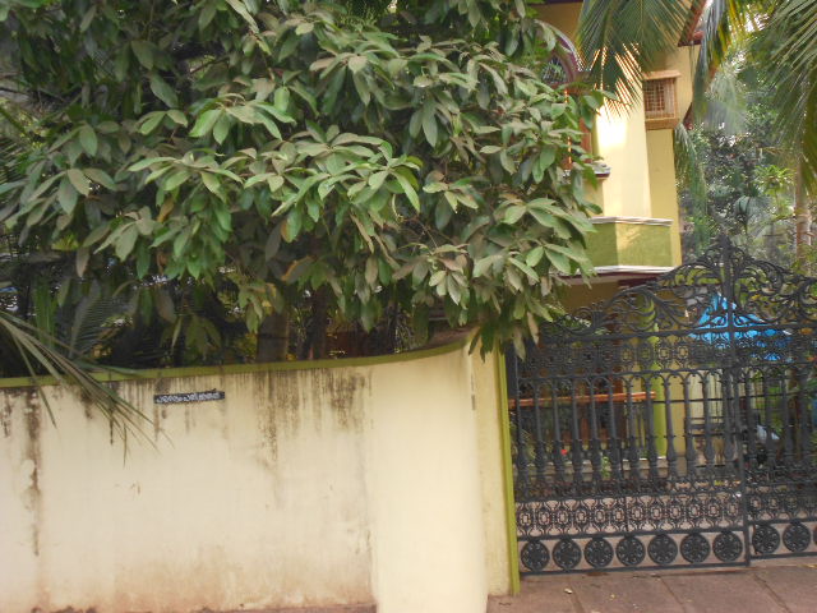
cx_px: 408
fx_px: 1558
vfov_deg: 22.3
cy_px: 306
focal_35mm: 66
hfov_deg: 29.4
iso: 320
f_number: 5.3
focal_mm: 11.8
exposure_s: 1/60
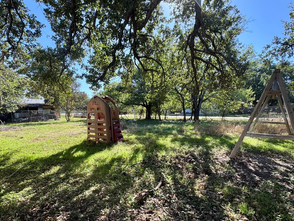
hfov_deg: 87.7
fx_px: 153
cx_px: 139
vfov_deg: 71.0
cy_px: 131
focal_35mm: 18
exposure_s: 1/338
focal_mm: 2.22
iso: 40
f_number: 2.2
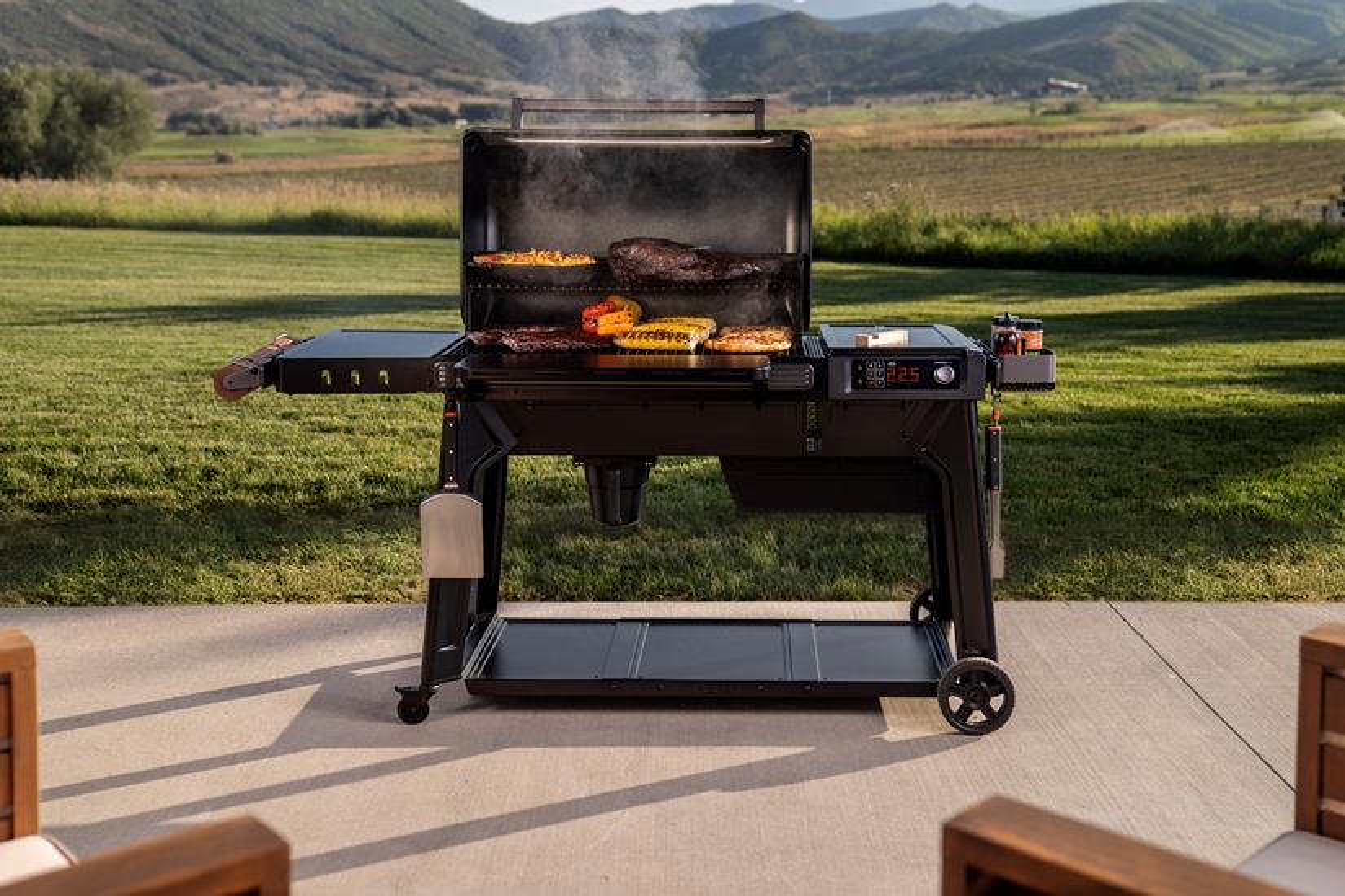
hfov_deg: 47.4
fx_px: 1532
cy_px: 448
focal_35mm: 41
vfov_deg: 32.6
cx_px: 672
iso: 100
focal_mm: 41
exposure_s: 1/160
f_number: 2.8
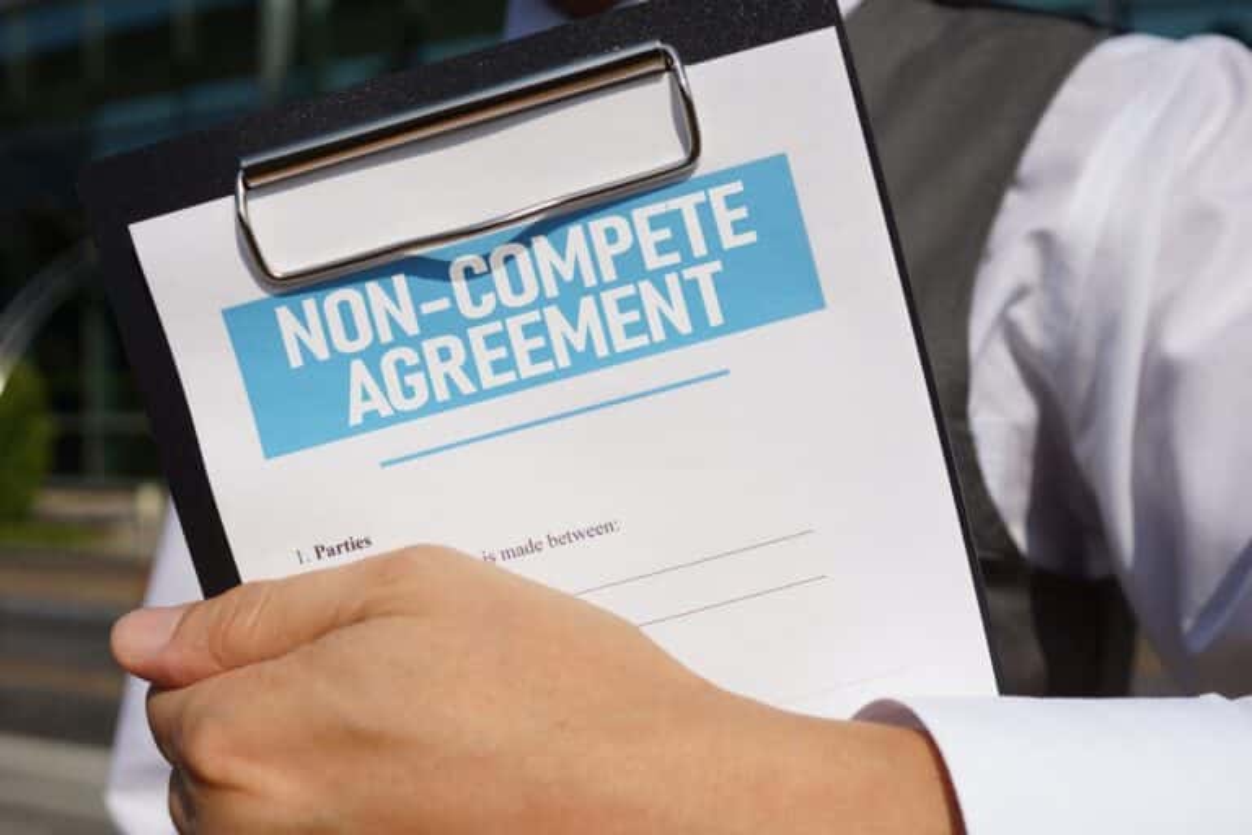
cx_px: 626
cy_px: 418
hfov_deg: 43.6
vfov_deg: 29.9
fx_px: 1565
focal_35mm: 45
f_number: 5.6
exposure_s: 1/3200
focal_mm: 30
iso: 200
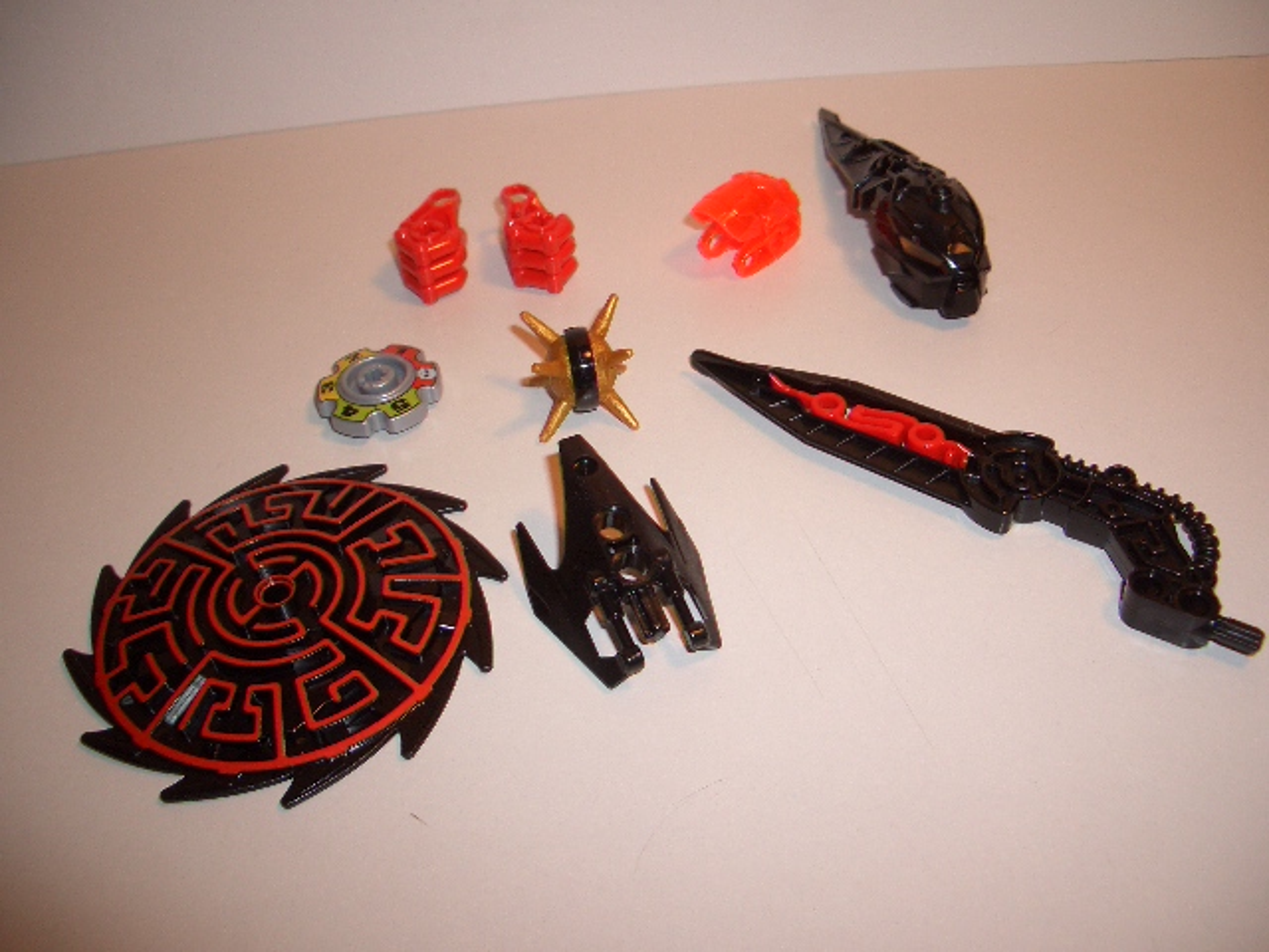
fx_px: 1283
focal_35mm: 35
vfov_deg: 40.7
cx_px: 634
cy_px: 476
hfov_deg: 52.6
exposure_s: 1/60
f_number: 2.6
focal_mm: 5.8
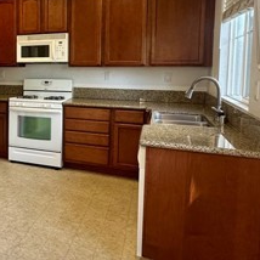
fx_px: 314
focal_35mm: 37
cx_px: -12
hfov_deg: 38.7
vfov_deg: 44.2
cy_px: 85
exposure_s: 1/99
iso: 160
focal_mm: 2.22
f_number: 2.2
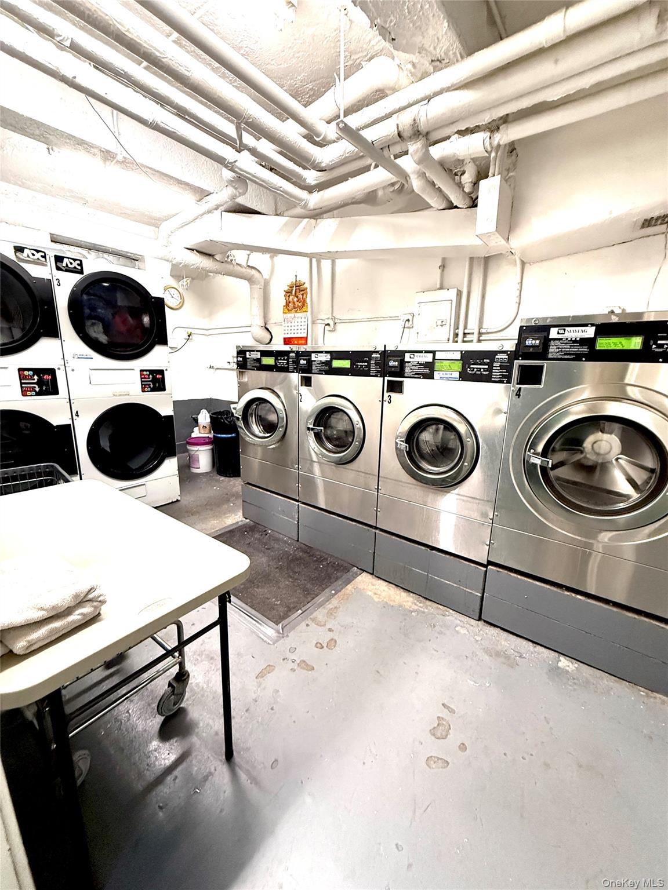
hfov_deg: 85.7
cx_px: 334
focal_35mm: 14
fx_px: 360
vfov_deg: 102.1
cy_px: 445
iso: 800
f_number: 2.2
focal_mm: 2.22
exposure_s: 1/60
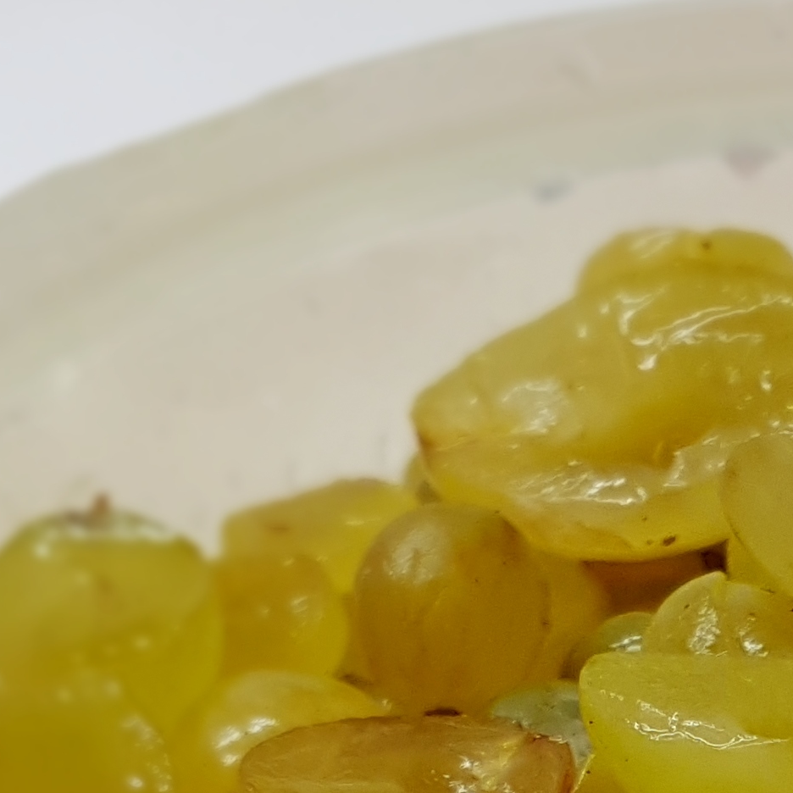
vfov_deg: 16.4
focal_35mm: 99
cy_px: 1081
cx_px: 1031
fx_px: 2566
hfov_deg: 16.6
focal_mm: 4.2
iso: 125
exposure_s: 1/50
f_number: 1.7
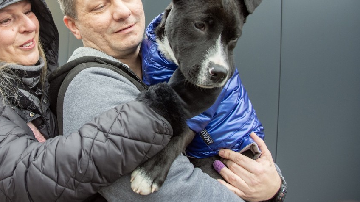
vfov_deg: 29.2
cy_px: 47
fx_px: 382
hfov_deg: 49.2
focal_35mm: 40
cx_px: 107
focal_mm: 18
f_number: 3.5
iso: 800
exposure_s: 1/500
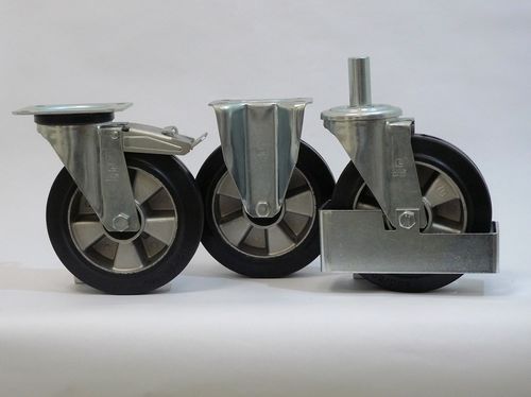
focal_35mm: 57
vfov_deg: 25.6
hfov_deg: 33.8
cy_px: 198
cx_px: 266
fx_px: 874
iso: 320
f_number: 2.8
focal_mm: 12.1
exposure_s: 1/100
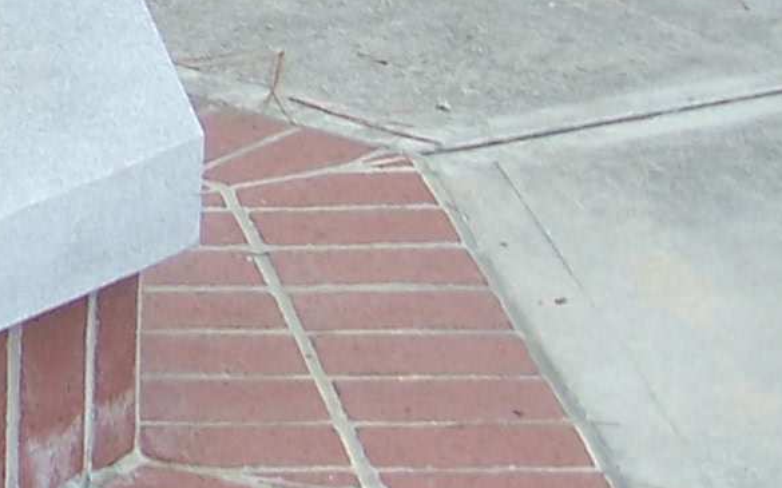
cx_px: -806
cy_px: -580
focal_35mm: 219
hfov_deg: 9.0
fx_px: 4665
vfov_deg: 5.8
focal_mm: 7.8
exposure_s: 1/250
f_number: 2.8
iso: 64
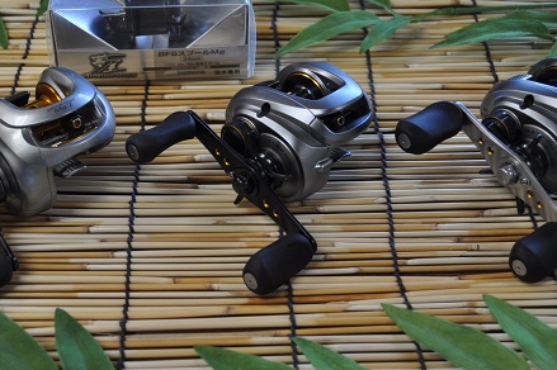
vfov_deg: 20.6
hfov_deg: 30.5
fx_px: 1020
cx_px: 245
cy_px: 162
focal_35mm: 66
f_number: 4.5
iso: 450
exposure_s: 1/60
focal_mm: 30
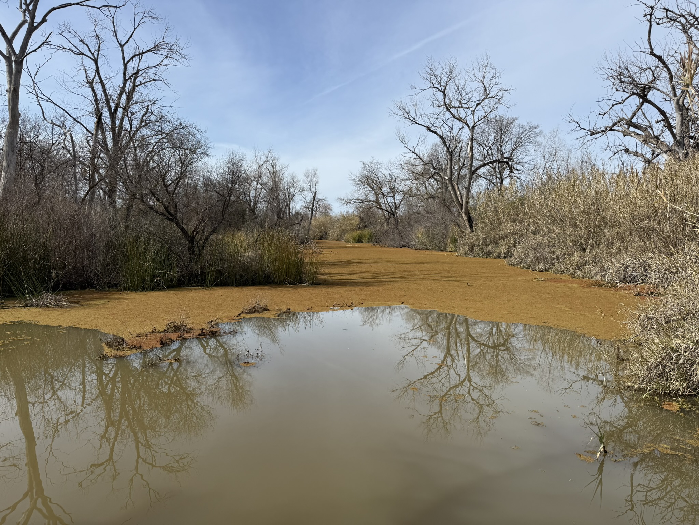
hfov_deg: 71.6
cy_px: 262
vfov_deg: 56.8
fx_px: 485
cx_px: 350
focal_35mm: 24
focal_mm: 6.76
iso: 80
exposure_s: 1/5714
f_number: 1.78
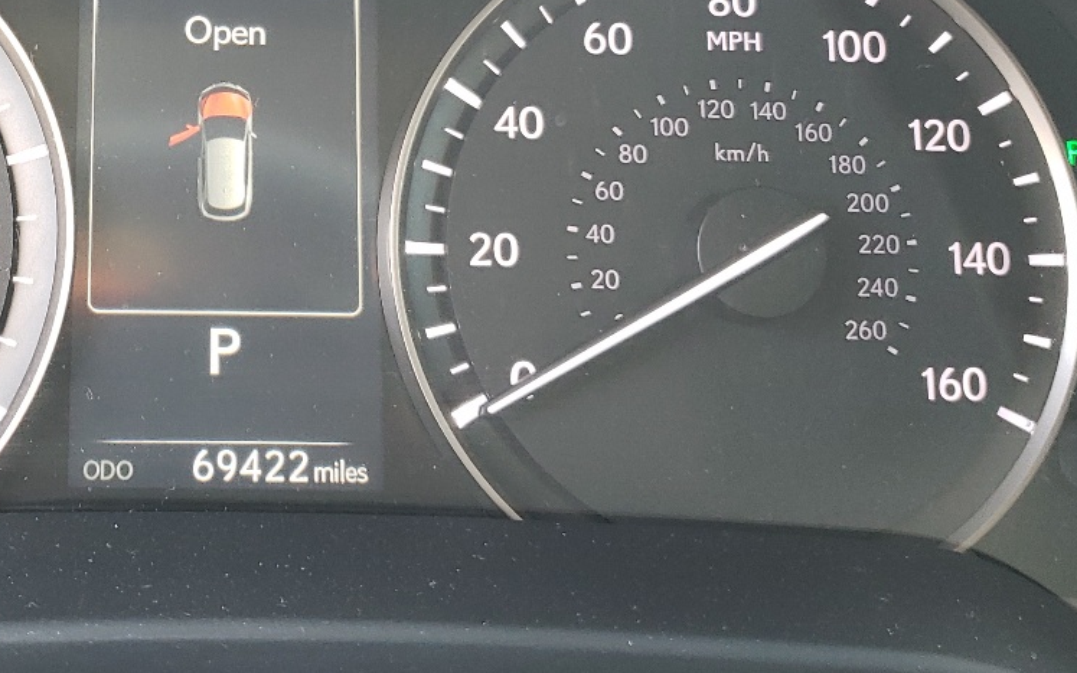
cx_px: 209
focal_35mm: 59
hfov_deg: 33.5
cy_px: 63
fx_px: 1732
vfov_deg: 21.5
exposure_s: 1/50
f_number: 1.5
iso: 102
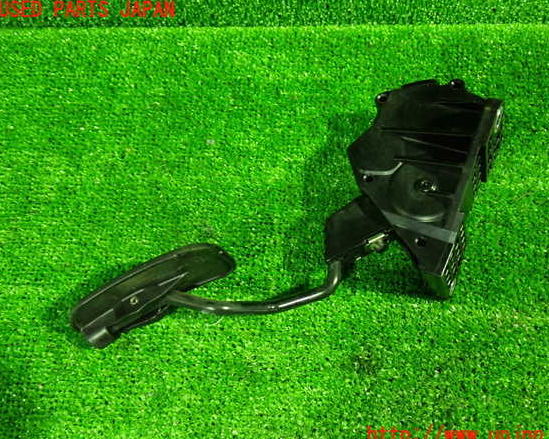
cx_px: 293
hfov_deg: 55.6
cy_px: 223
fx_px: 520
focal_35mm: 32
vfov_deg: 45.8
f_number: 2.3
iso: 800
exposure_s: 1/20
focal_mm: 5.4
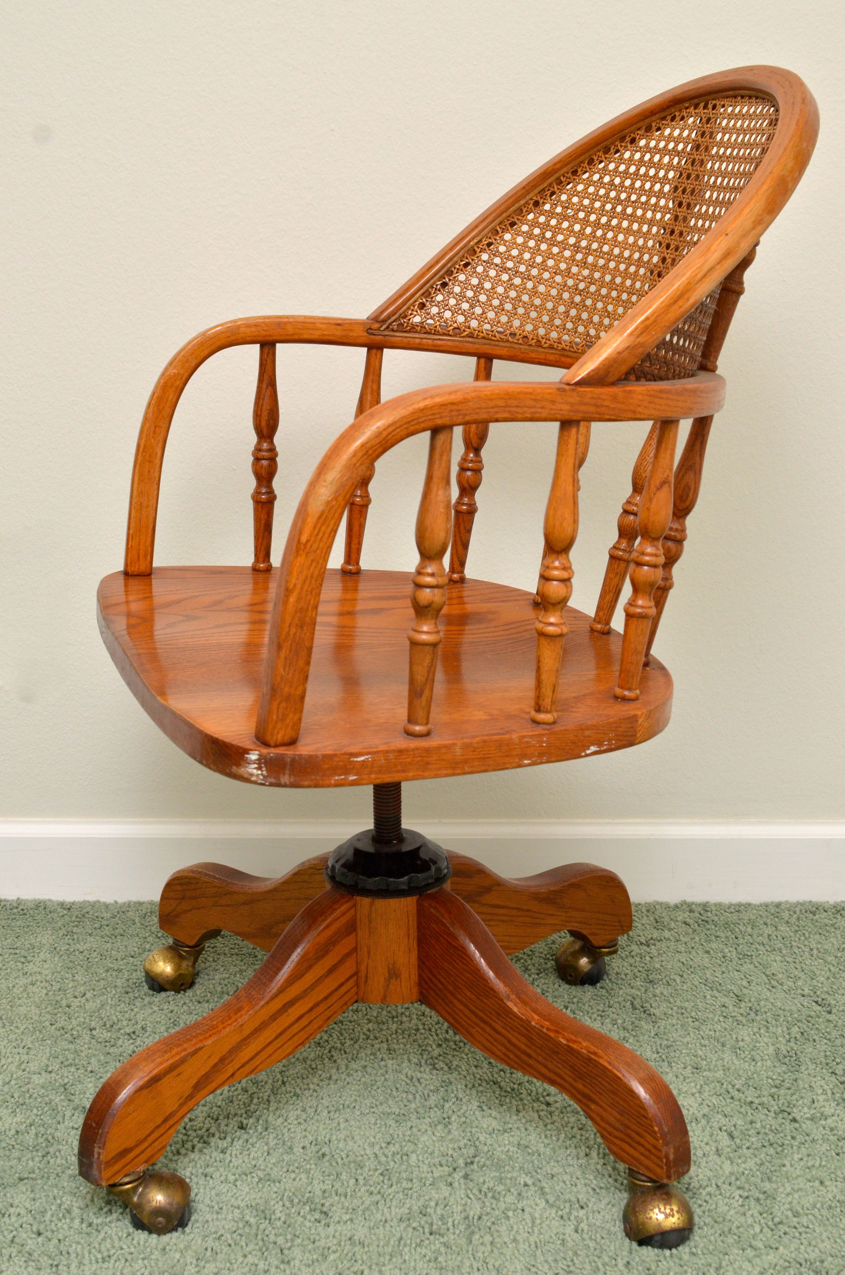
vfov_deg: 37.9
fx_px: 1857
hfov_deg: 25.6
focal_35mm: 52
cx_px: 422
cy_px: 638
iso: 800
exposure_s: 1/60
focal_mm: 35
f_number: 8
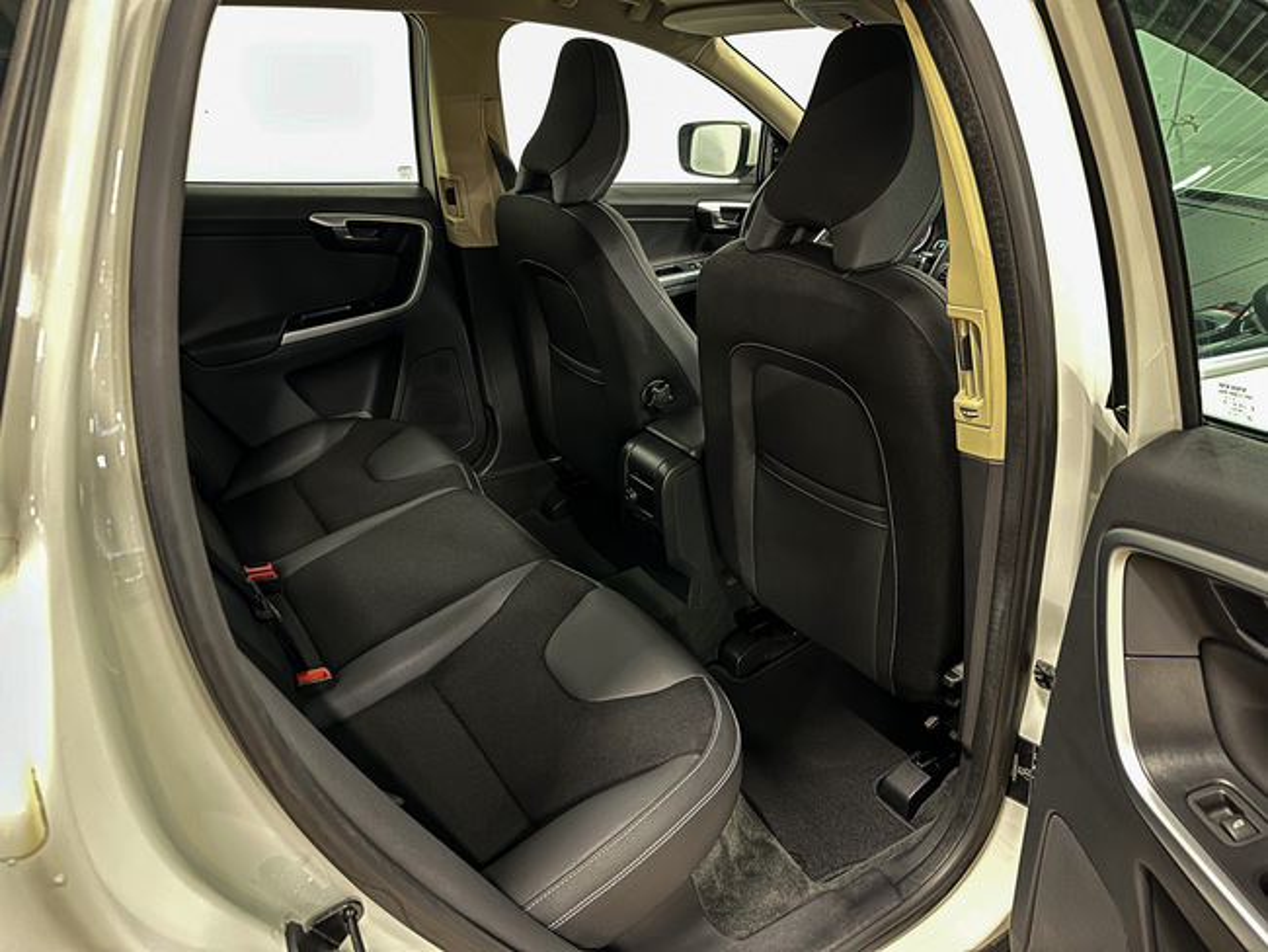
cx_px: 634
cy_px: 476
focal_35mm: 24
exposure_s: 1/14
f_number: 1.78
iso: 1600
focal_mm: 6.86
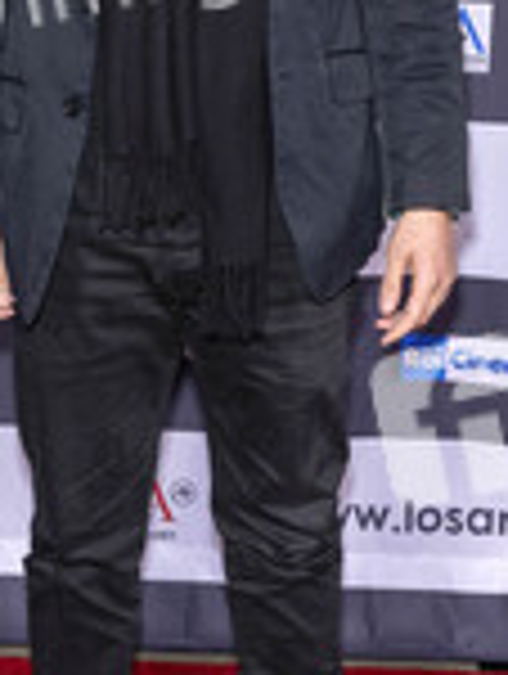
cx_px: 193
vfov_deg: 22.0
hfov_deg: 16.8
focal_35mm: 88
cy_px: 176
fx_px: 1722
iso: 800
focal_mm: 34.5
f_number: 5.6
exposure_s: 1/200
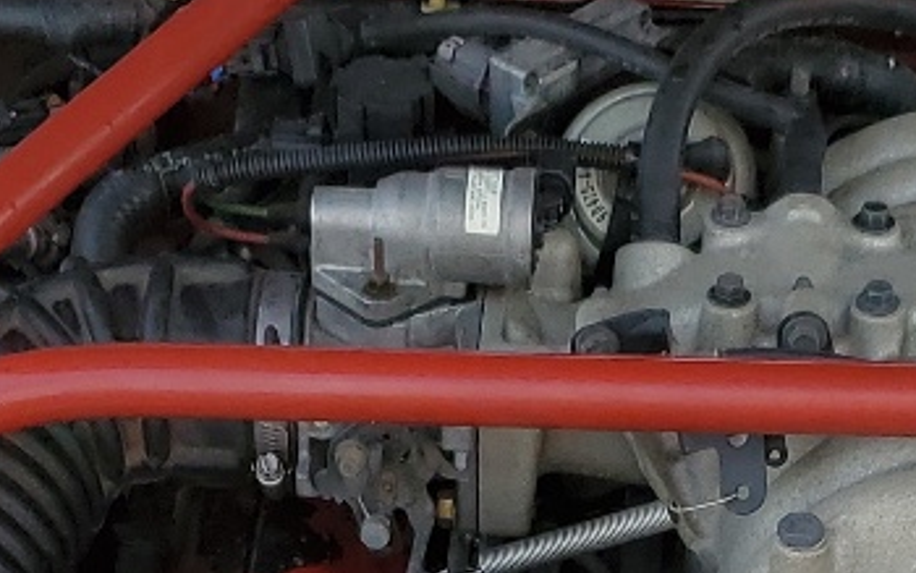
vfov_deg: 9.5
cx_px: 641
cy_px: 1248
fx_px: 3146
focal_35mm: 126
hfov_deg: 16.5
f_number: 1.5
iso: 50
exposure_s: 1/1429
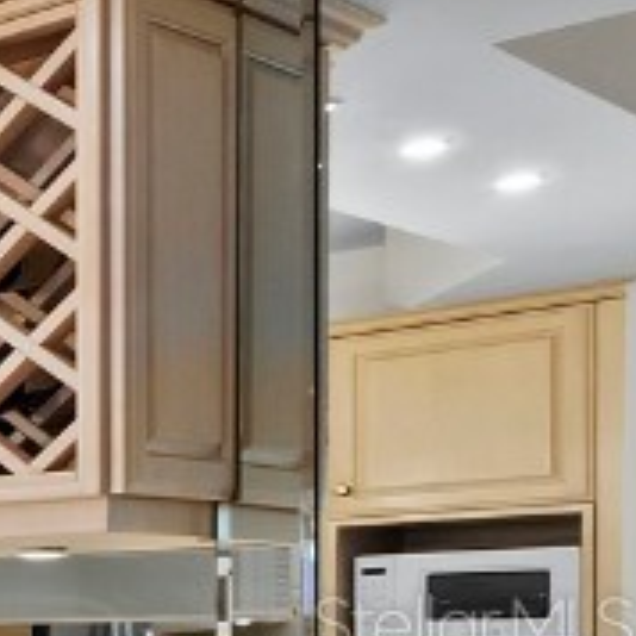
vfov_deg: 23.4
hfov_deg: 12.3
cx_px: -1179
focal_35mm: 71
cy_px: 622
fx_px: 1476
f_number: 11
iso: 400
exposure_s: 1/2.5
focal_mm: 7
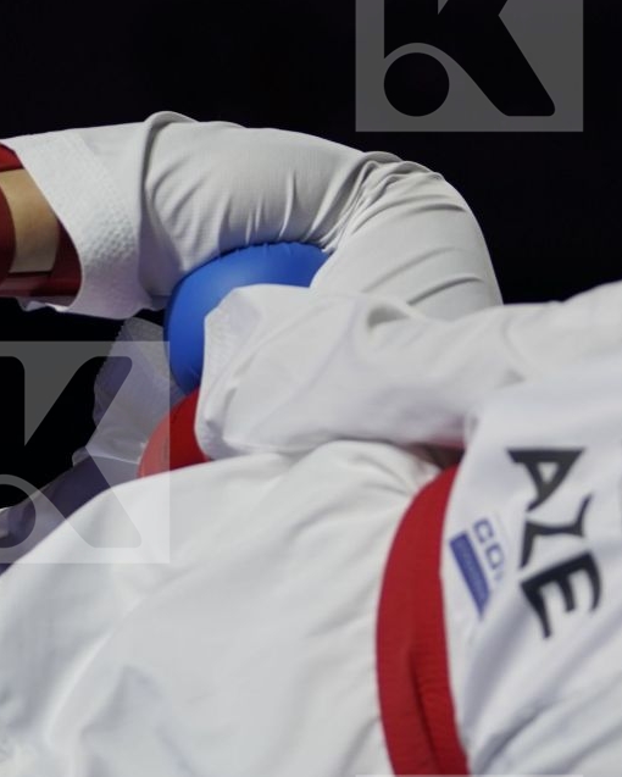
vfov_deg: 5.0
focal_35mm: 387
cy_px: 453
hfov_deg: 4.0
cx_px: 470
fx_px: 8901
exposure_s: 1/1000
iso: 640
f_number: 2.8
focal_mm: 146
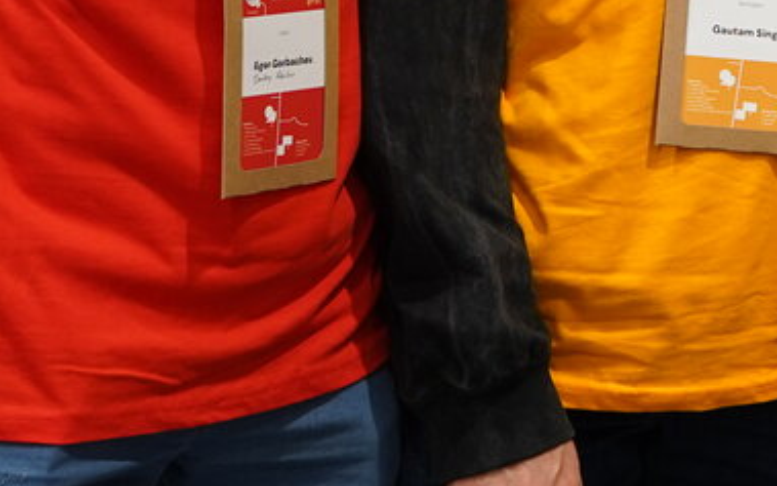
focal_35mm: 218
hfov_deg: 9.2
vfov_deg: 6.0
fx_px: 4617
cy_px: -162
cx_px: 1363
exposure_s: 1/40
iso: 640
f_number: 2.8
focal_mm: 50
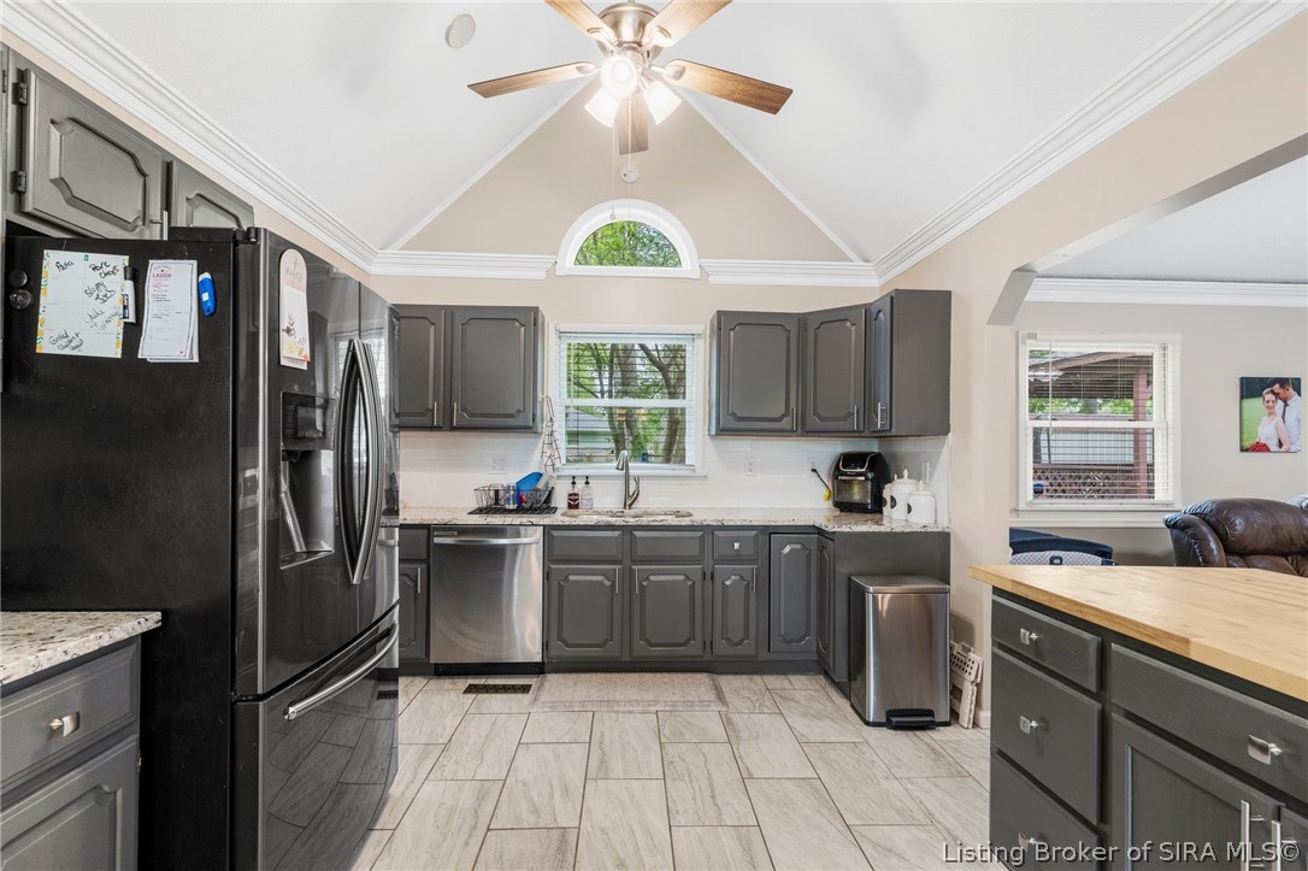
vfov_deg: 70.4
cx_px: 654
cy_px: 436
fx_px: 617
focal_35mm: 17
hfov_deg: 93.3
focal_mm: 17
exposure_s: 1/4
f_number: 8
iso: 1000
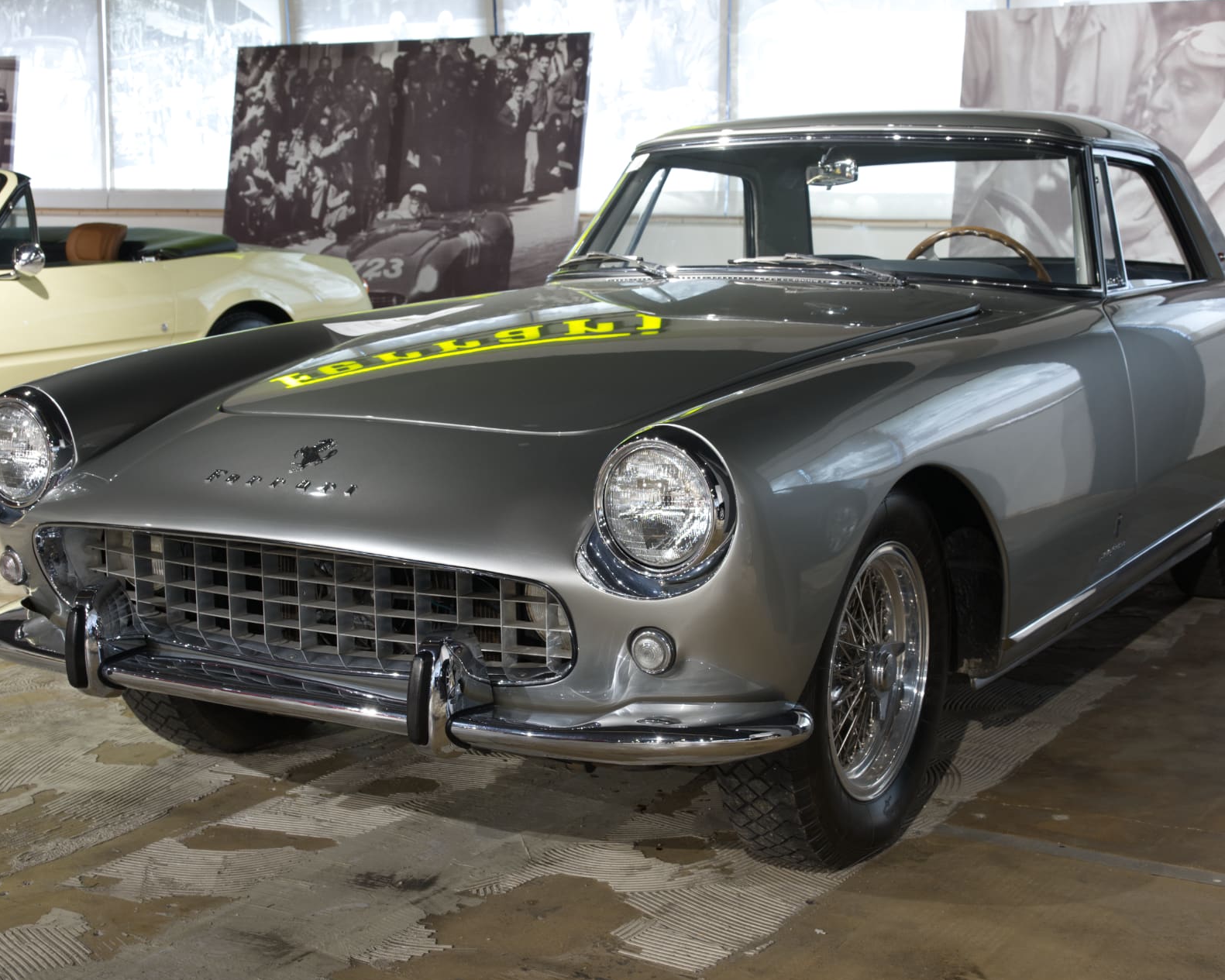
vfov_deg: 30.8
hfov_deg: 38.0
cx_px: 655
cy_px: 494
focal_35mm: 49
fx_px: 1777
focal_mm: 43
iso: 125
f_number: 8
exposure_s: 1.3
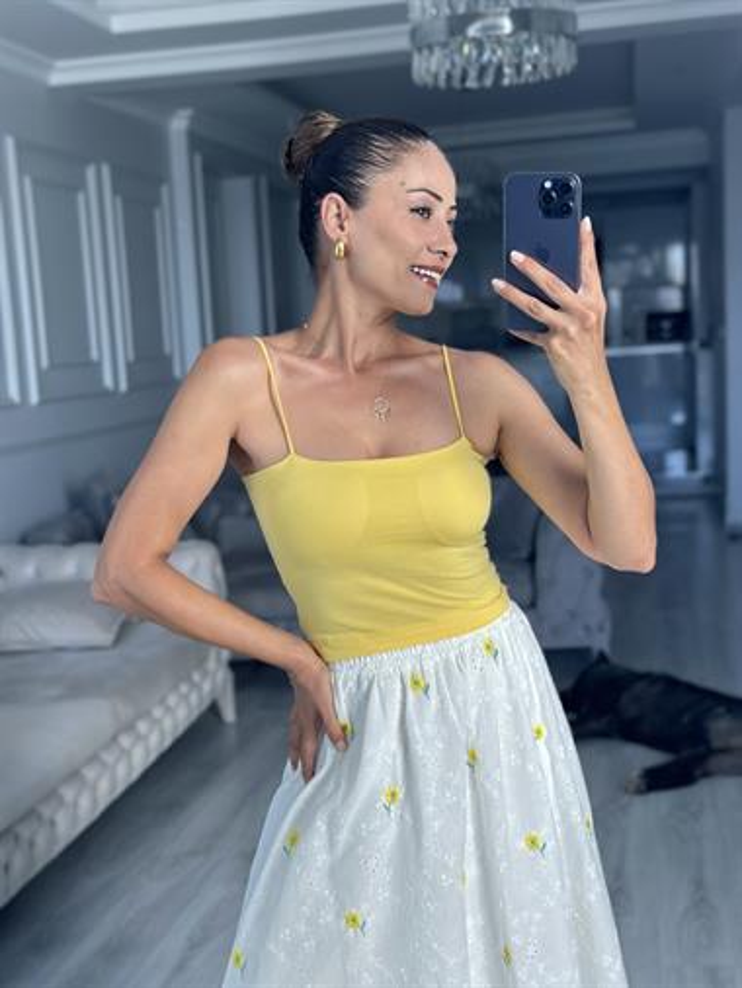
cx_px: 371
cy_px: 494
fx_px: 1371
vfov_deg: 39.6
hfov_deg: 30.3
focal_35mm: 48
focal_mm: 6.86
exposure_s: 1/139
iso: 125
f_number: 1.78
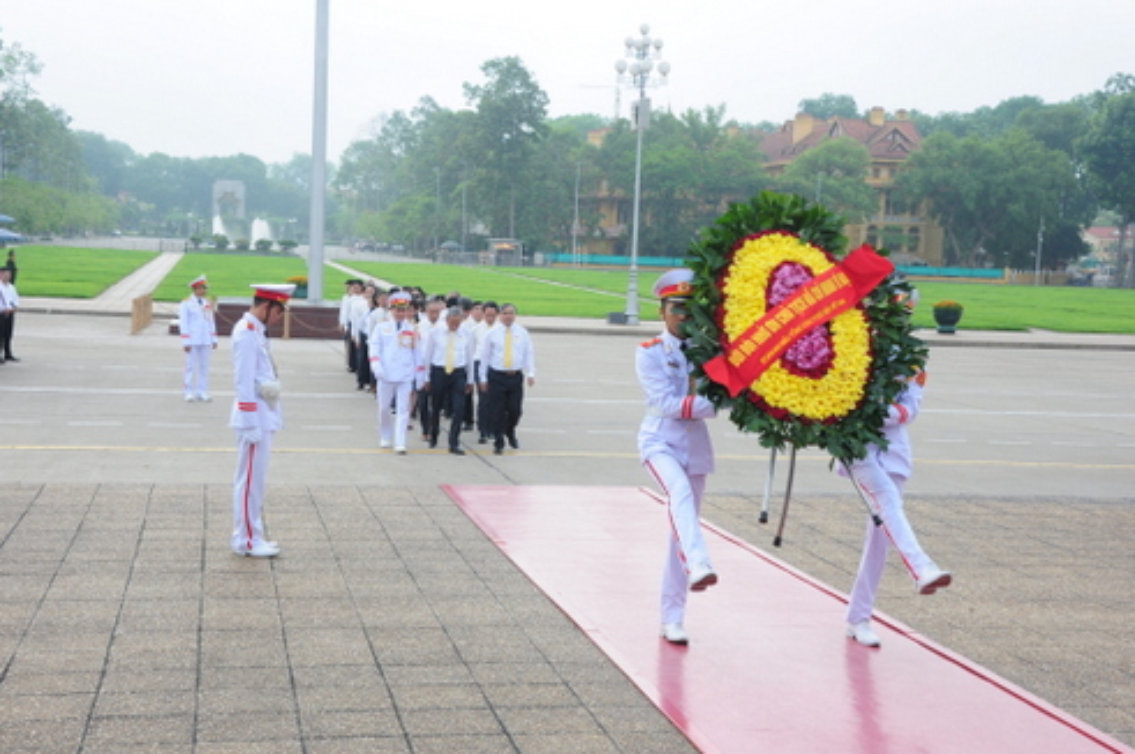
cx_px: 571
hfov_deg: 37.2
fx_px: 1685
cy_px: 377
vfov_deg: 25.2
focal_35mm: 54
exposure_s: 1/125
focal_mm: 35
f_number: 13
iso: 400
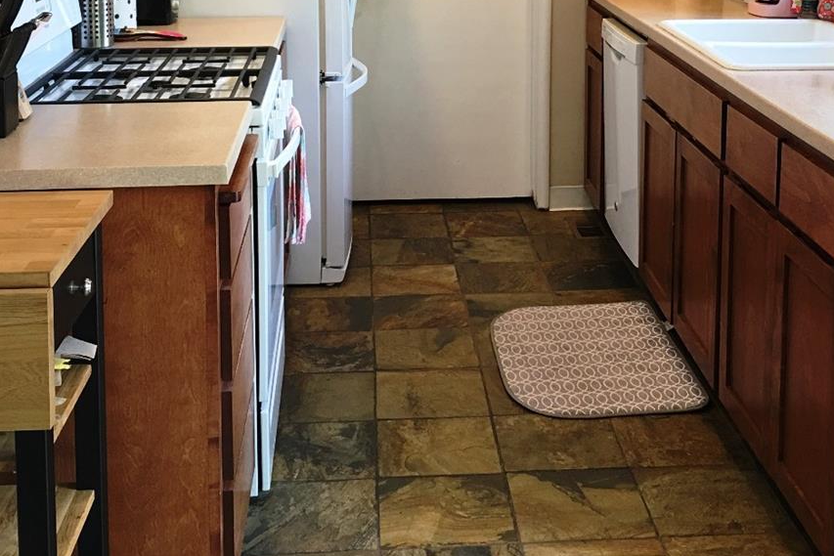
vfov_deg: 24.5
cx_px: 481
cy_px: 21
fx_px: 1228
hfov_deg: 37.4
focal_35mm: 53
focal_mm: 4.15
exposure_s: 1/30
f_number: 2.2
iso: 40
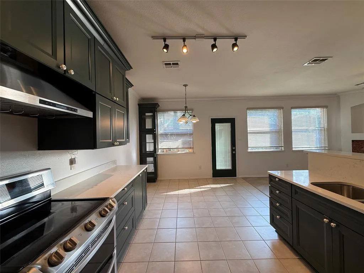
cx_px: 182
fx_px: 147
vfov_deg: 85.7
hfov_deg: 102.1
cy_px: 136
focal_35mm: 14
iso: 100
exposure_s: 1/120
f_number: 2.2
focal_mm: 2.22
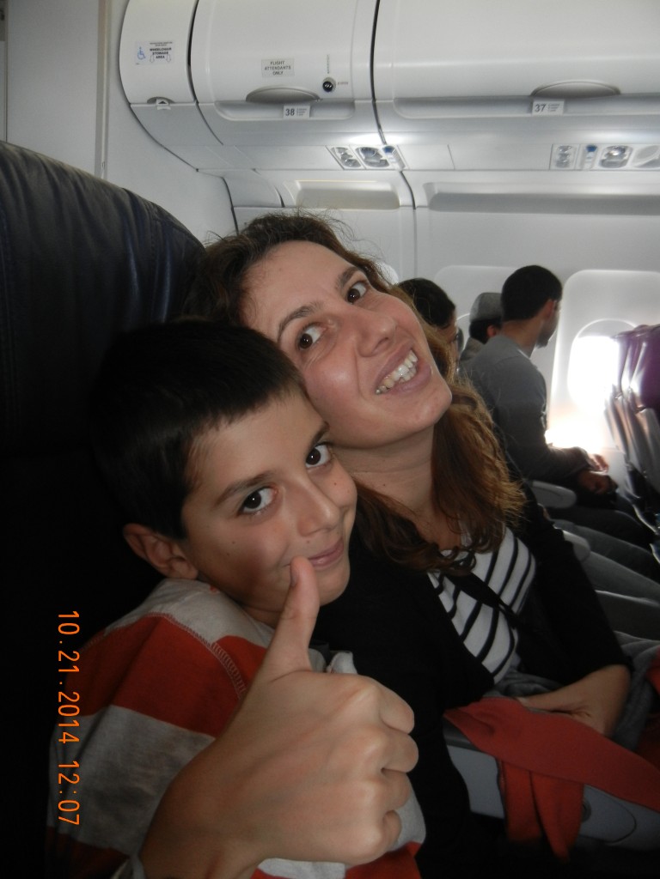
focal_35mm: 30
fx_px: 763
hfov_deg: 46.8
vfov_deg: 60.0
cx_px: 330
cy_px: 440
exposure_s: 1/50
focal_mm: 5.4
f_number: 3.5
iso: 400
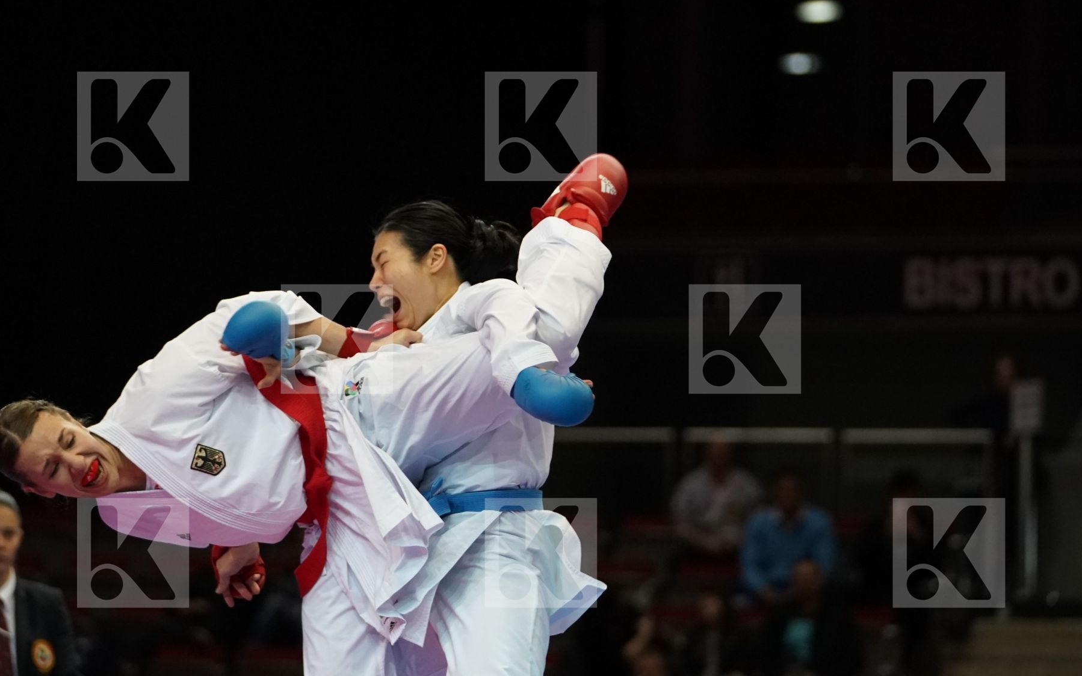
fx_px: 5898
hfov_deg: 10.5
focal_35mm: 200
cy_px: 339
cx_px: 541
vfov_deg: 6.6
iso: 3200
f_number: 2.8
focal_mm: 131
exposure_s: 1/1000
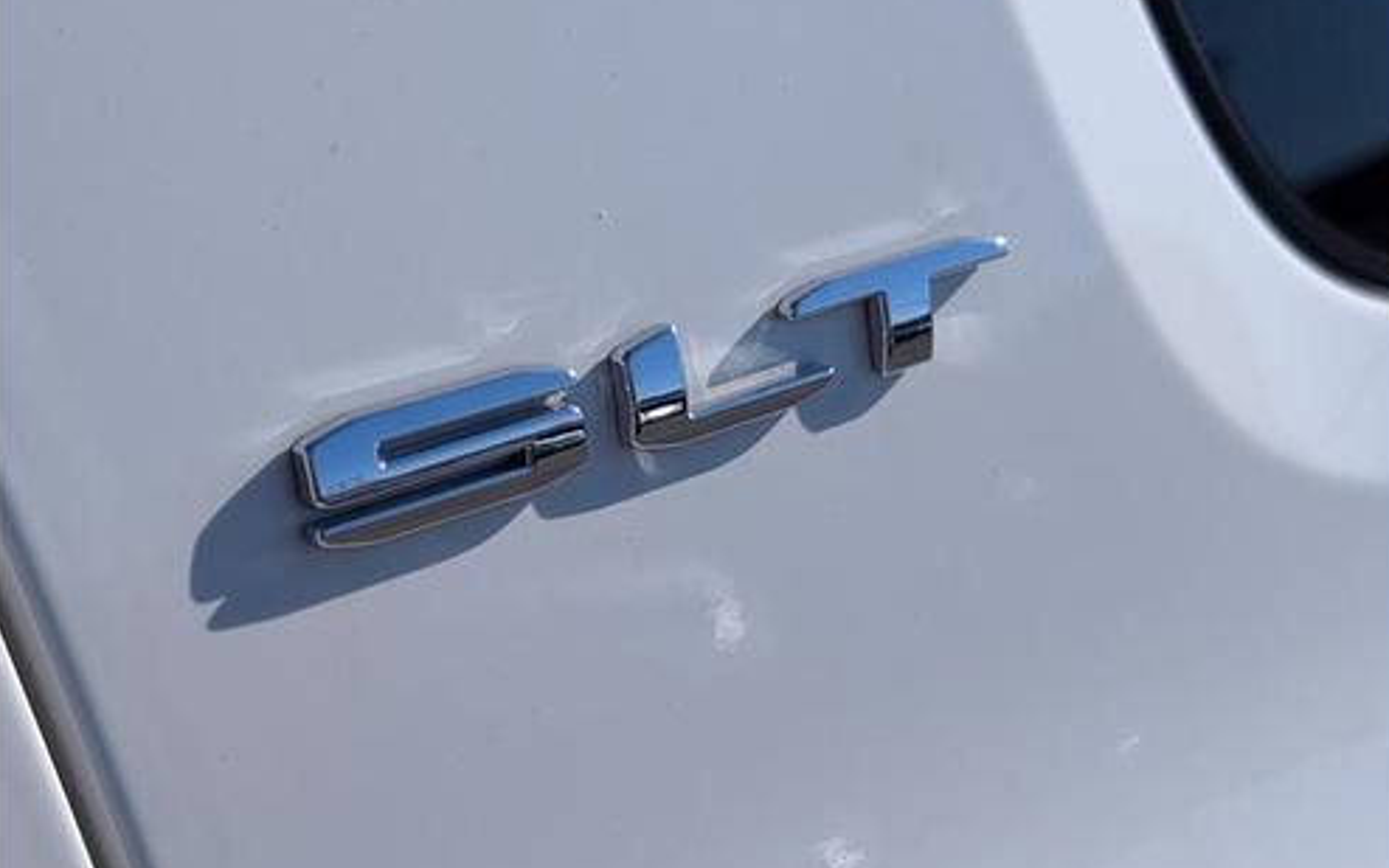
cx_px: 700
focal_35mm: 53
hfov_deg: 38.2
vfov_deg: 24.4
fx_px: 2007
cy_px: 447
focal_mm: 6.9
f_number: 1.68
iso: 22
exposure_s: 1/1429
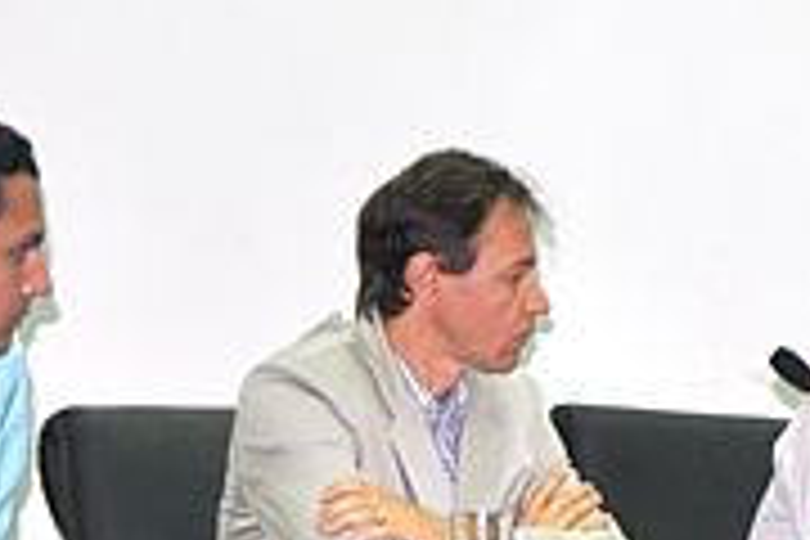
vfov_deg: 8.2
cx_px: 1413
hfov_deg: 11.5
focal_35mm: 166
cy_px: 673
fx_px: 3740
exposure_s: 1/60
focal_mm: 25
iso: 400
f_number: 4
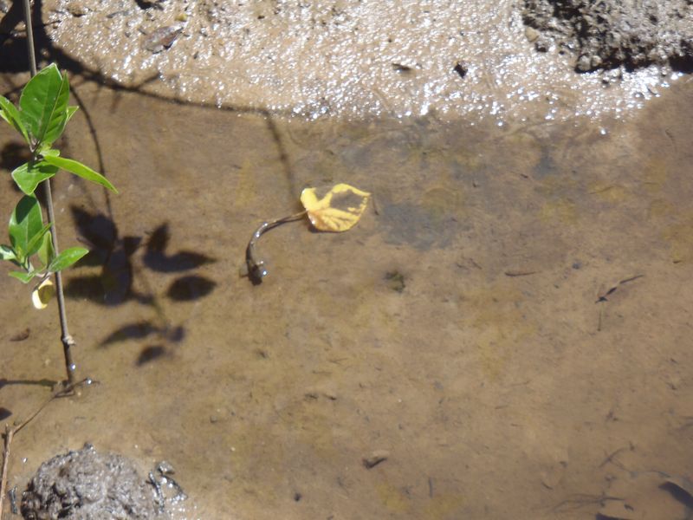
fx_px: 2803
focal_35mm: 140
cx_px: 346
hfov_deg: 14.1
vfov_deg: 10.6
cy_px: 260
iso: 80
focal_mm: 25
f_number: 5.9
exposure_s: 1/160
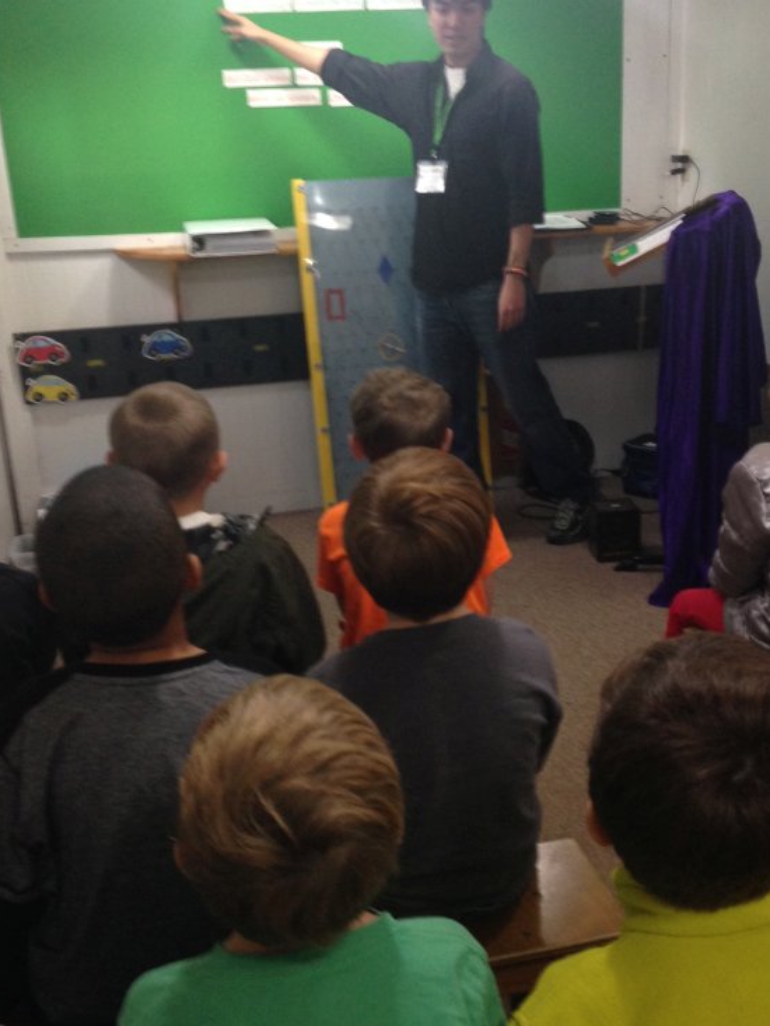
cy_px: 516
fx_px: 1245
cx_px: 465
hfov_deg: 34.2
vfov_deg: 44.8
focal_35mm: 42
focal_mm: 4.12
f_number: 2.4
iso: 125
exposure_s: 1/20
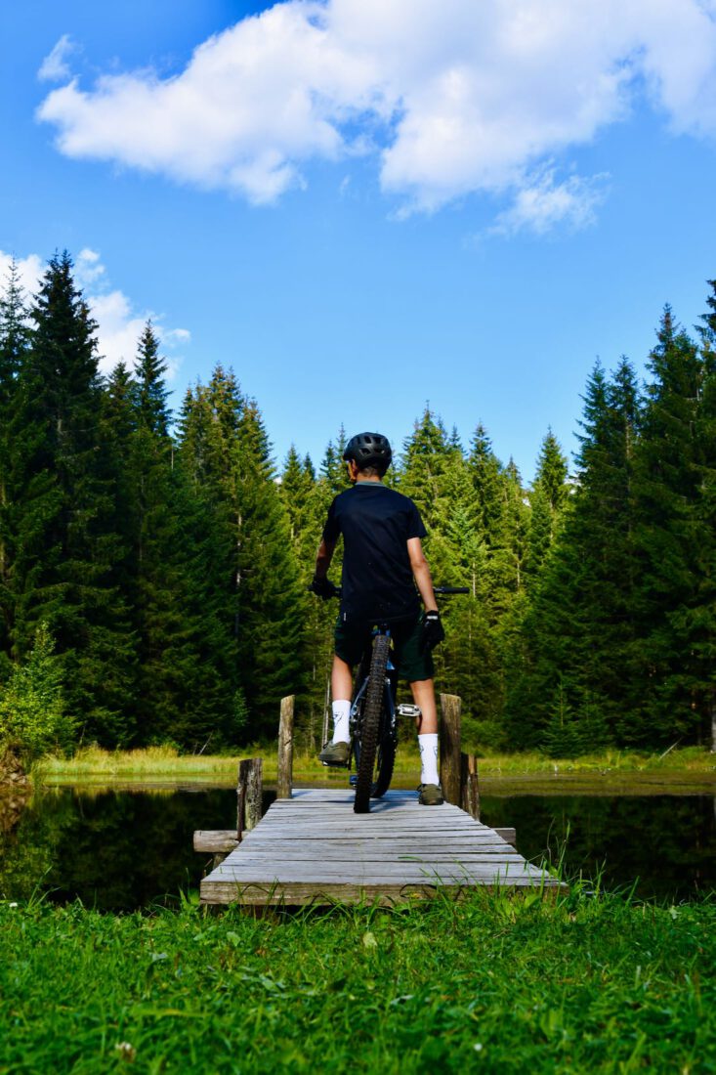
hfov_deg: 28.1
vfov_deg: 41.1
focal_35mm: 48
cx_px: 358
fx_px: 1432
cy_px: 538
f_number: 8
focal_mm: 32
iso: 125
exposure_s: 1/250
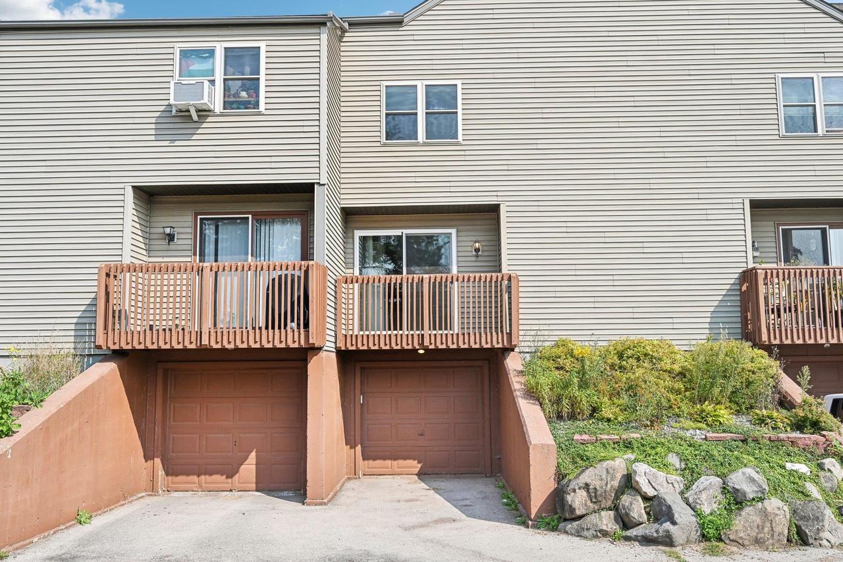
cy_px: 281
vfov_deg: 43.6
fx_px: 702
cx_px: 422
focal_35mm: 30
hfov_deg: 61.9
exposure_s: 1/800
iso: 400
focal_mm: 30
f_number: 8
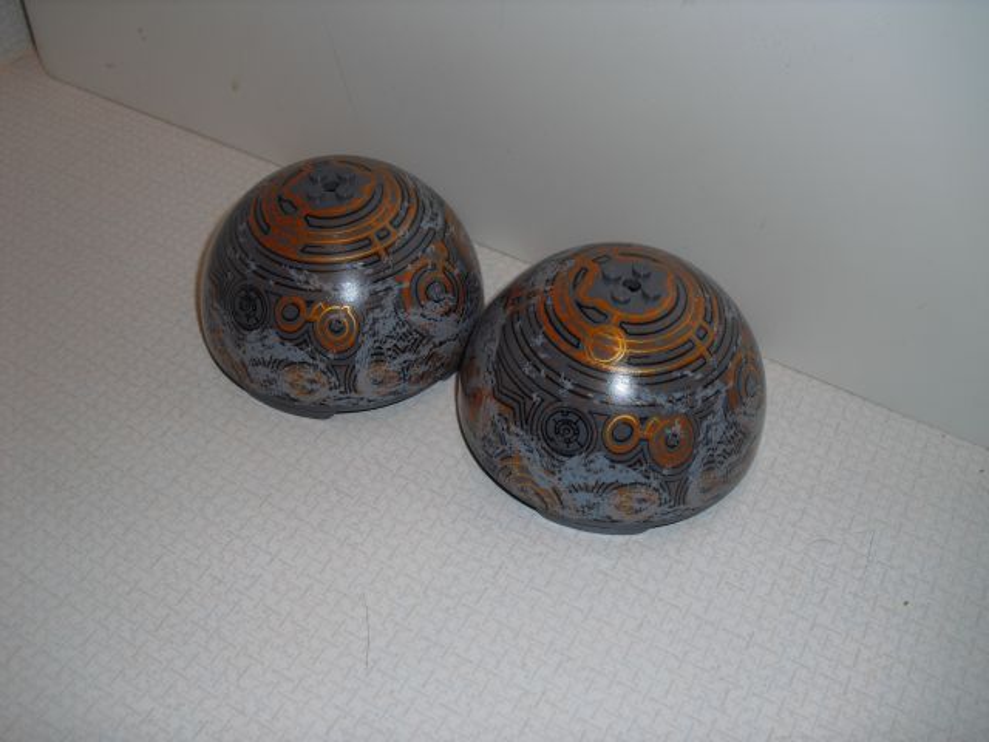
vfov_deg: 39.7
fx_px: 1029
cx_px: 494
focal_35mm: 36
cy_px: 371
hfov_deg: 51.4
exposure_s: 1/60
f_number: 3.1
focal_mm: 6.3
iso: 64
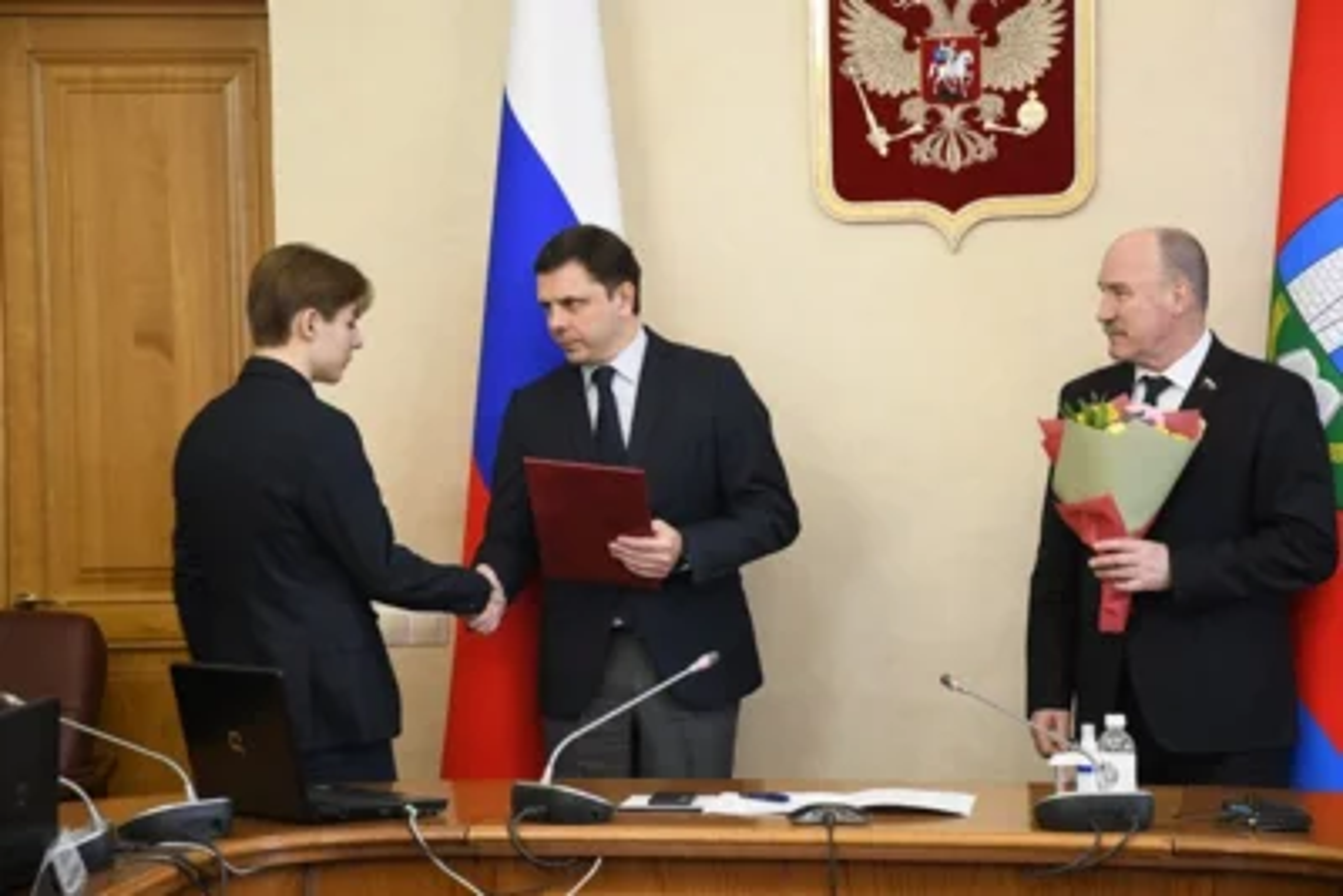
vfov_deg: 12.2
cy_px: 448
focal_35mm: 112
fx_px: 4180
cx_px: 672
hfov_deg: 18.3
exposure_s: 1/60
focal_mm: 75
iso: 1600
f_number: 6.3
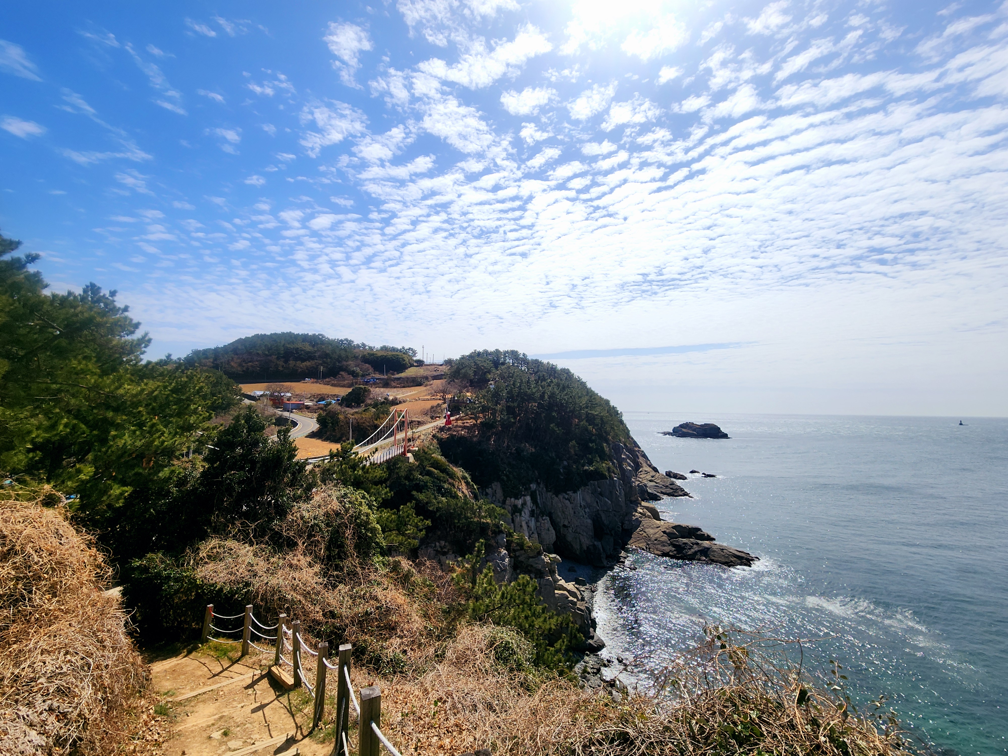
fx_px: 379
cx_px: 504
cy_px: 378
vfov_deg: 89.9
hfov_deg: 106.2
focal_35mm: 13
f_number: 2.2
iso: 50
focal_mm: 2.2
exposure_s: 1/4900
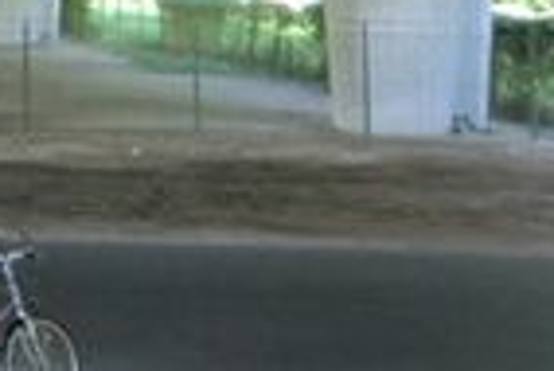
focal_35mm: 109
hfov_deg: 16.9
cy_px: -209
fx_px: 1679
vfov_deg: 12.0
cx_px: -281
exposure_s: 1/60
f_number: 3.2
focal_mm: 4.3
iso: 250
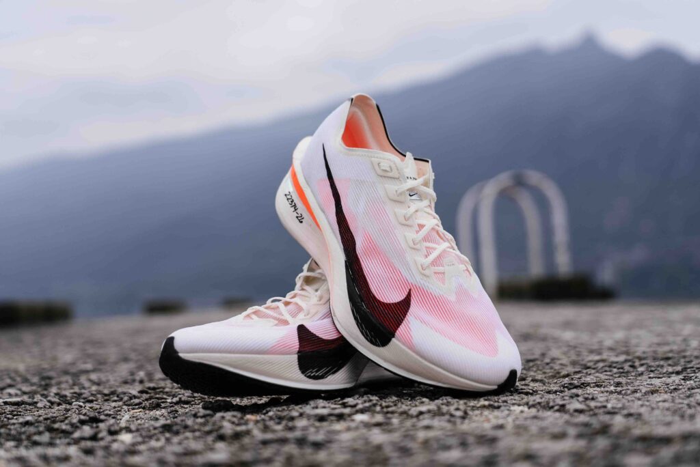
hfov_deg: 38.2
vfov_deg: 26.0
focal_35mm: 52
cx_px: 350
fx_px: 1012
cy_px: 234
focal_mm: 52
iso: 200
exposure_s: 1/800
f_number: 4
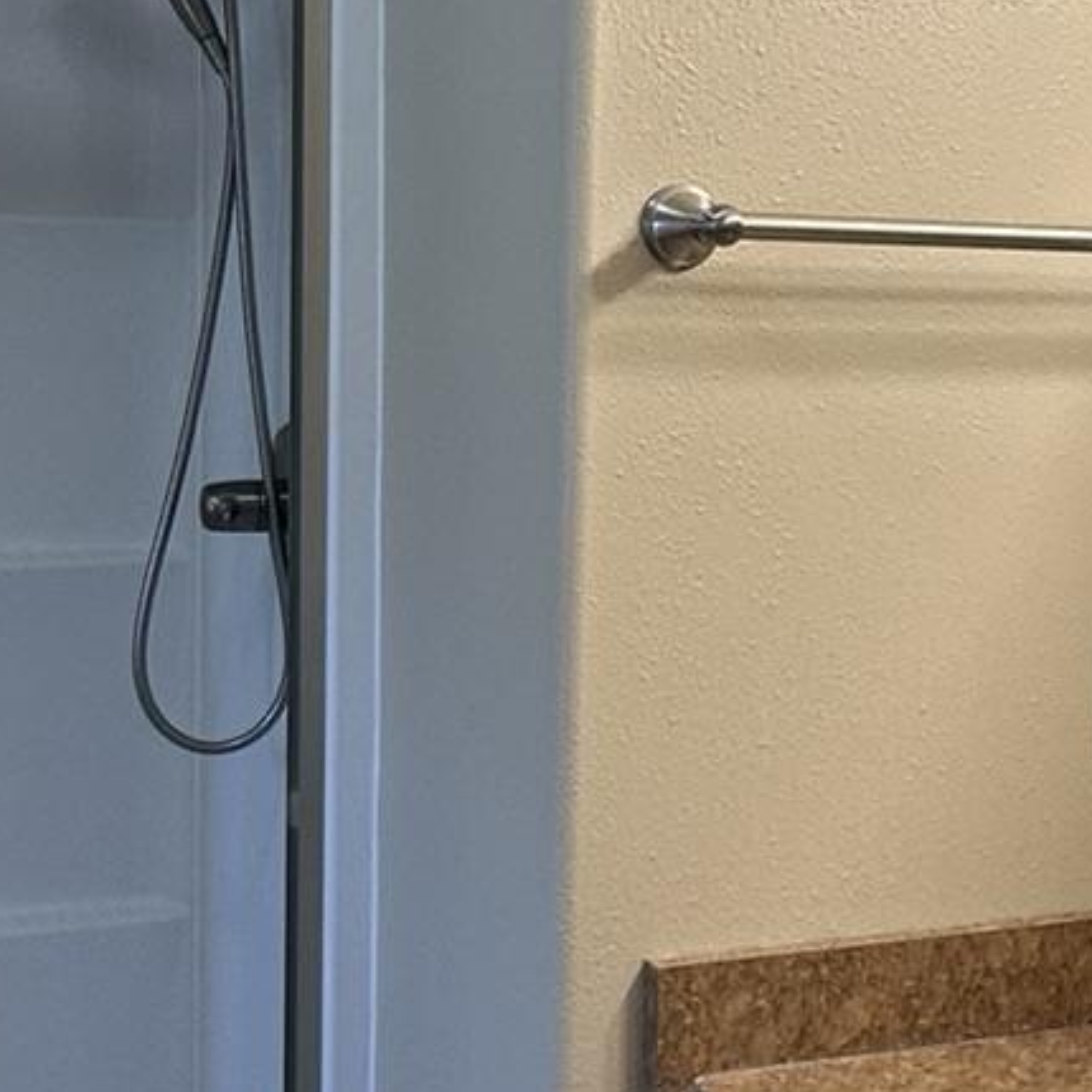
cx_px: 617
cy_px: 434
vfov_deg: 29.0
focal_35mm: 59
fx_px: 2106
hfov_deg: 29.0
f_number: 2.2
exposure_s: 1/120
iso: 80
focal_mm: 2.22
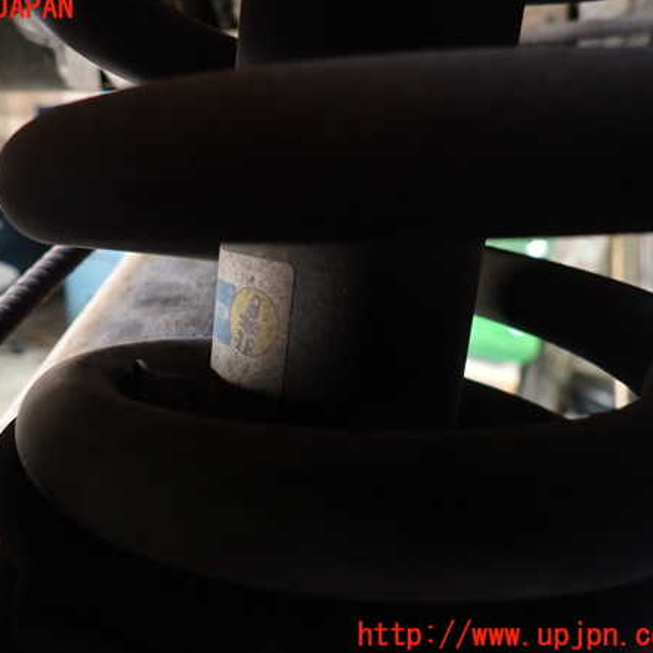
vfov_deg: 54.0
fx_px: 640
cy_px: 322
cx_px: 248
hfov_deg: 53.5
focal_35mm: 30
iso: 400
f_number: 2
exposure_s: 1/30
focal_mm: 4.5
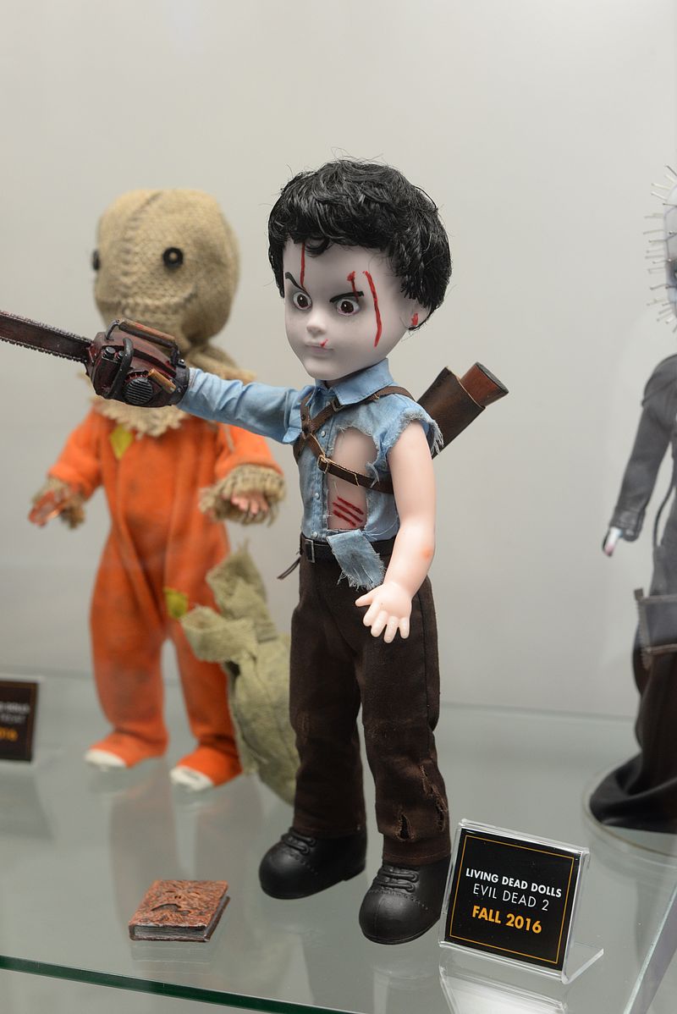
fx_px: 1409
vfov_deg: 39.6
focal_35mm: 50
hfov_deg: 27.0
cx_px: 338
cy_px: 507
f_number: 5
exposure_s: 1/125
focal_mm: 50
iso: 1600
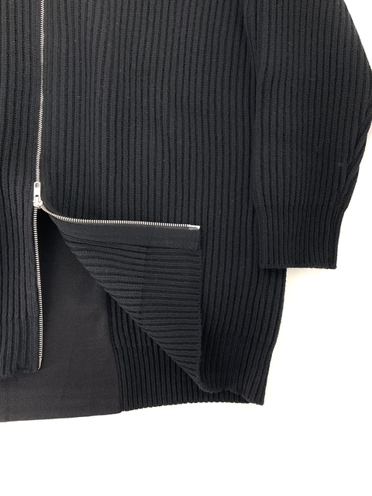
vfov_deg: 61.7
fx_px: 416
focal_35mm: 29
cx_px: 186
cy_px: 248
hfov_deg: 48.2
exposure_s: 1/120
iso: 64
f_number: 1.8
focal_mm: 3
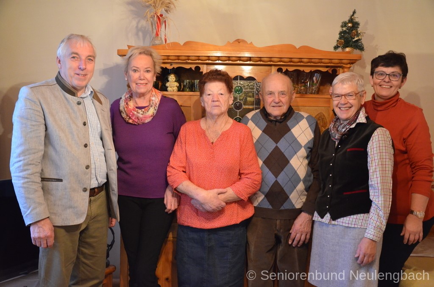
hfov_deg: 51.4
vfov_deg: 35.3
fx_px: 451
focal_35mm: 38
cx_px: 217
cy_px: 144
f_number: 4
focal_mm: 25
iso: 3200
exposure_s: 1/15
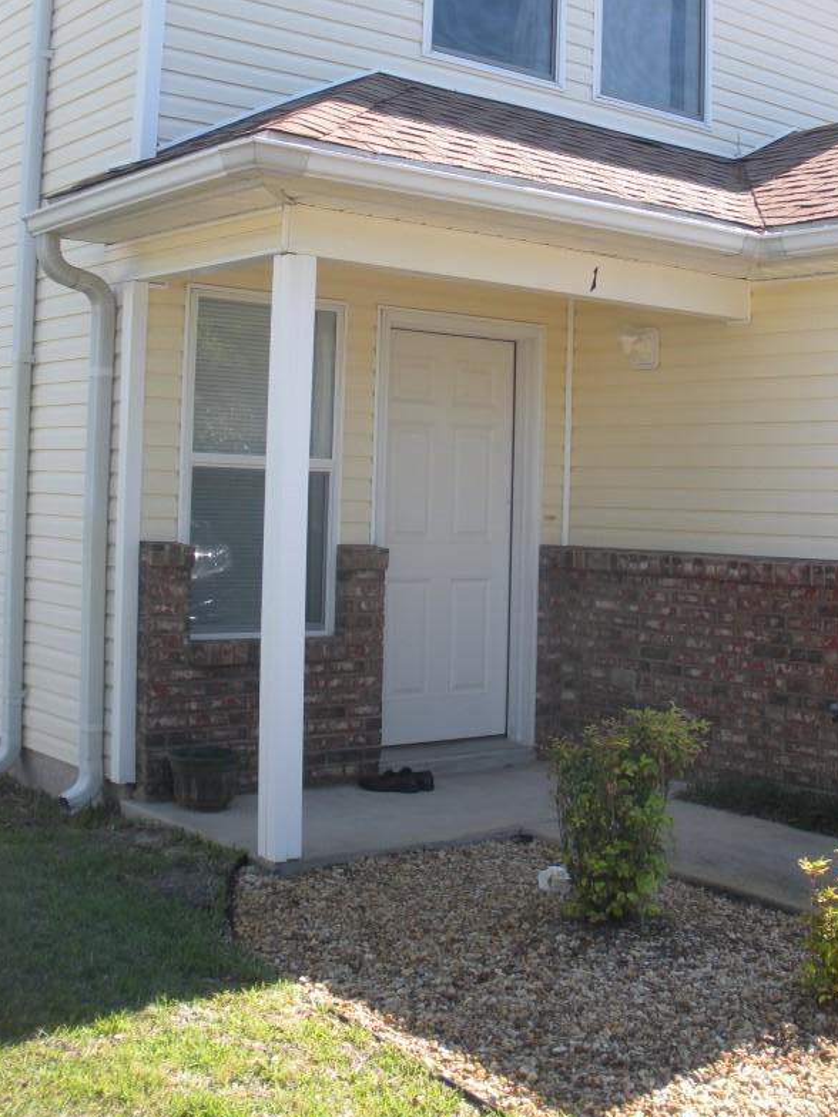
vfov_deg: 40.3
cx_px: 514
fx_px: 1517
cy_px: 453
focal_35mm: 47
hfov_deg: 30.8
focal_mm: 6.3
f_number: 3.5
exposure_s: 1/166
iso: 64
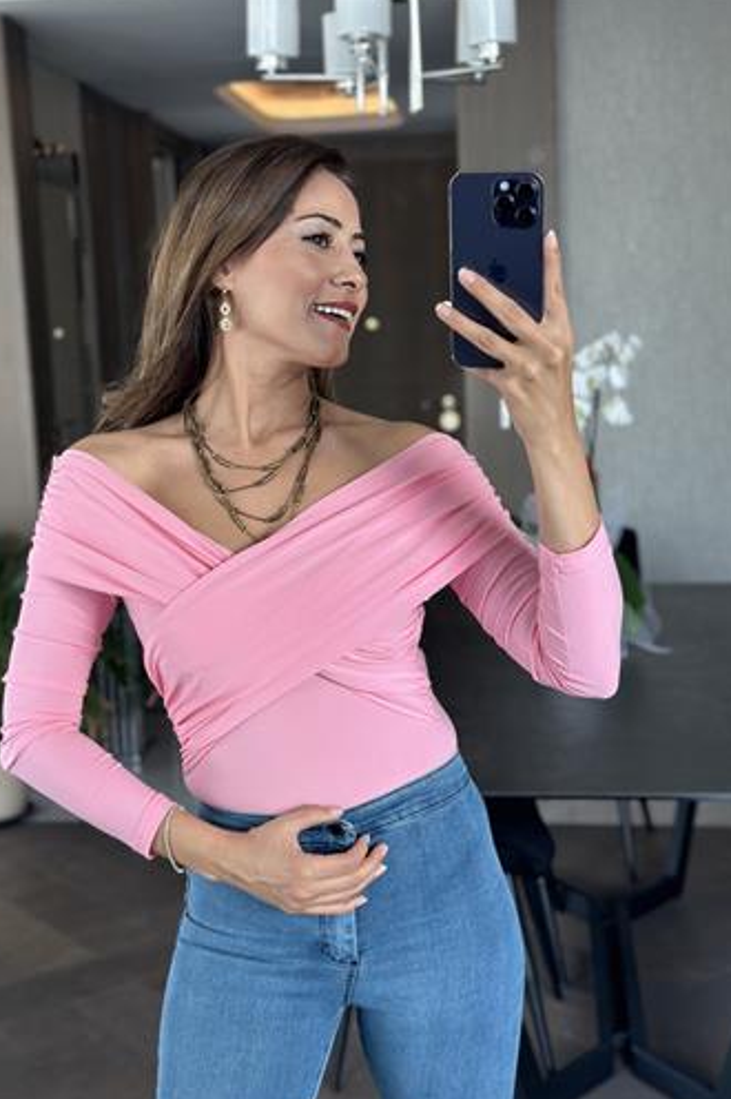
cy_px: 550
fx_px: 1555
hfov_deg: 26.4
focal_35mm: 51
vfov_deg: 38.9
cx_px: 350
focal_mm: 6.86
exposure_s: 1/75
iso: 125
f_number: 1.78
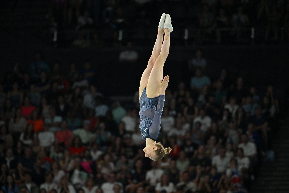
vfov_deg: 3.4
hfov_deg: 5.2
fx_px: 3211
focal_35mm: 400
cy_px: 96
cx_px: 144
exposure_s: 1/1250
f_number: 5
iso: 1600
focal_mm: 400
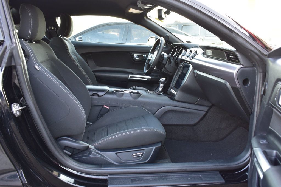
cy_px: 94
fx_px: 257
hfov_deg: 57.2
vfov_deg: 39.9
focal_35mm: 33
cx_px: 140
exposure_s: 1/20
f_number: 6.3
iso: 400
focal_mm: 22
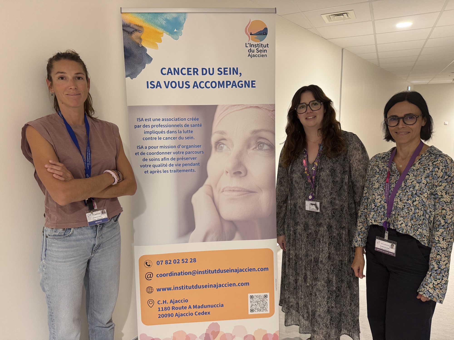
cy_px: 170
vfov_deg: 56.8
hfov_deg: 71.6
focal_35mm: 24
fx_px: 315
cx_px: 227
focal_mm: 6.76
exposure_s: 1/50
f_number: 1.78
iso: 320
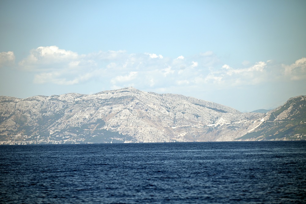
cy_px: 102
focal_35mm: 145
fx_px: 1233
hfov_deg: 14.2
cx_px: 153
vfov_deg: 9.5
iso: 100
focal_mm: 145
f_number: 4.8
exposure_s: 1/1250
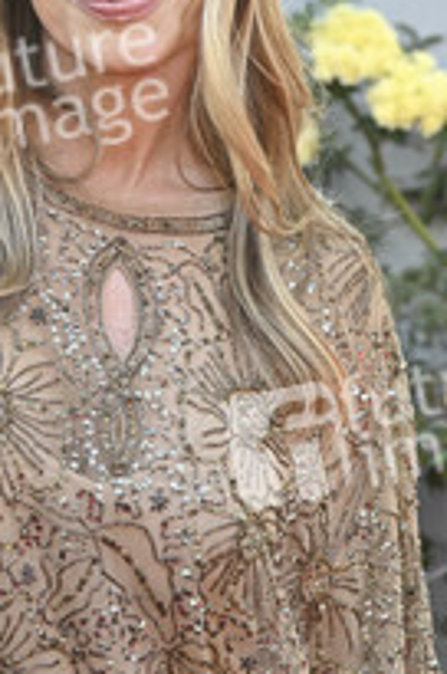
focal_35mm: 230
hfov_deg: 5.9
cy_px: 266
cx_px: 95
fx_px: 4298
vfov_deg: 9.0
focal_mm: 79
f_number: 5.6
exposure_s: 1/320
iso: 640
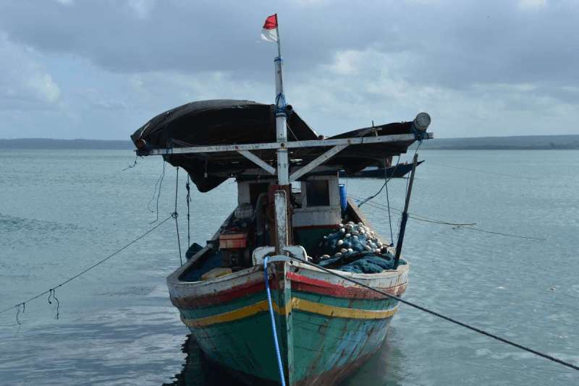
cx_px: 290
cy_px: 193
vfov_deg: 24.2
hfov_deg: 35.6
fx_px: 901
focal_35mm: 56
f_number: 11
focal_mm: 56
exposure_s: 1/500
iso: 250
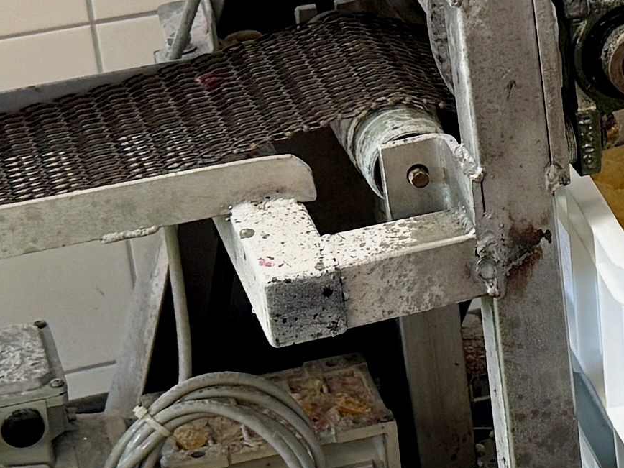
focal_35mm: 158
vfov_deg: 9.4
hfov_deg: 11.7
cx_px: 1050
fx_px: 2848
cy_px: 108
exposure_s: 1/121
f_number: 1.78
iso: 125
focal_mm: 6.76
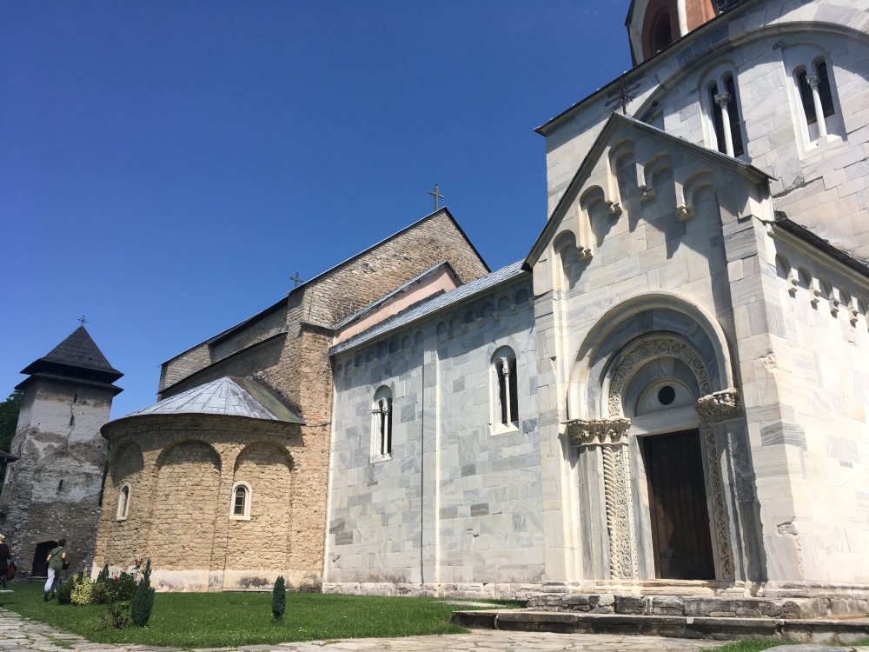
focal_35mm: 29
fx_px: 728
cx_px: 434
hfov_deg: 61.7
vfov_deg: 48.2
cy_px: 326
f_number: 2.2
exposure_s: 1/1637
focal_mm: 4.15
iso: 25
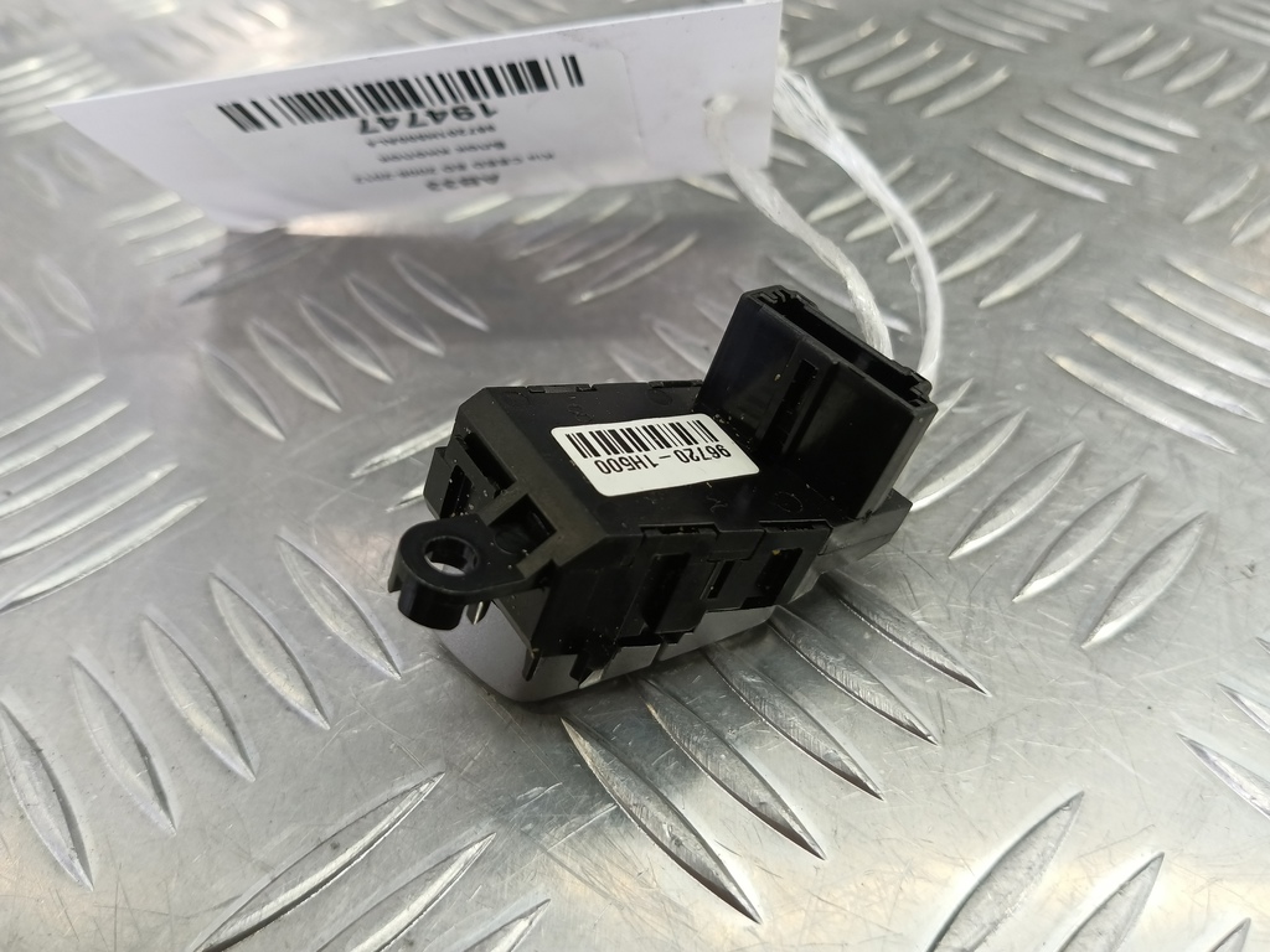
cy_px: 476
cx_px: 635
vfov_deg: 58.9
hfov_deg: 73.9
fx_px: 844
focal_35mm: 23
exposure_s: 1/50
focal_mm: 4.11
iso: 152
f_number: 1.6
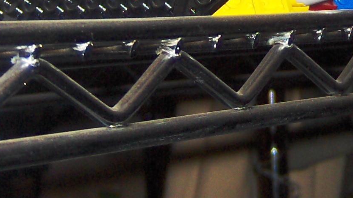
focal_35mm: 167
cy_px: -143
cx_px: 245
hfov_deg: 12.9
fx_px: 1563
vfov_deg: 7.1
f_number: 2.8
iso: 100
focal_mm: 7.5
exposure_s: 1/60
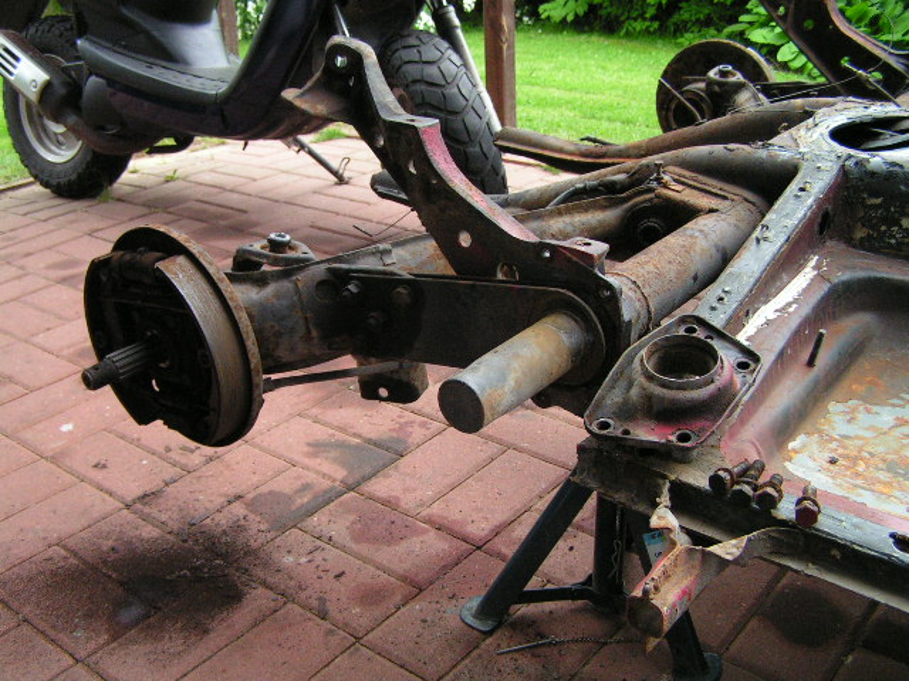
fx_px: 998
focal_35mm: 38
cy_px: 340
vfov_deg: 37.7
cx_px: 454
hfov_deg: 49.0
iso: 200
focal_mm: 6.3
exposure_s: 1/40
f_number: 2.8
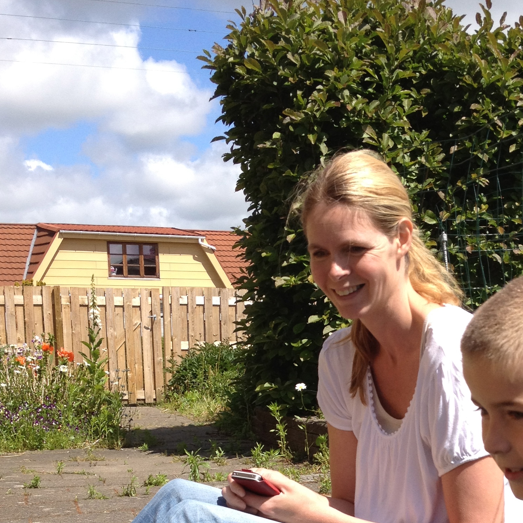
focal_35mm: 68
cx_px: 363
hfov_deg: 25.2
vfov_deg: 24.4
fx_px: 1162
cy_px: 502
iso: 64
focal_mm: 4.28
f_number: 2.4
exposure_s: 1/1314
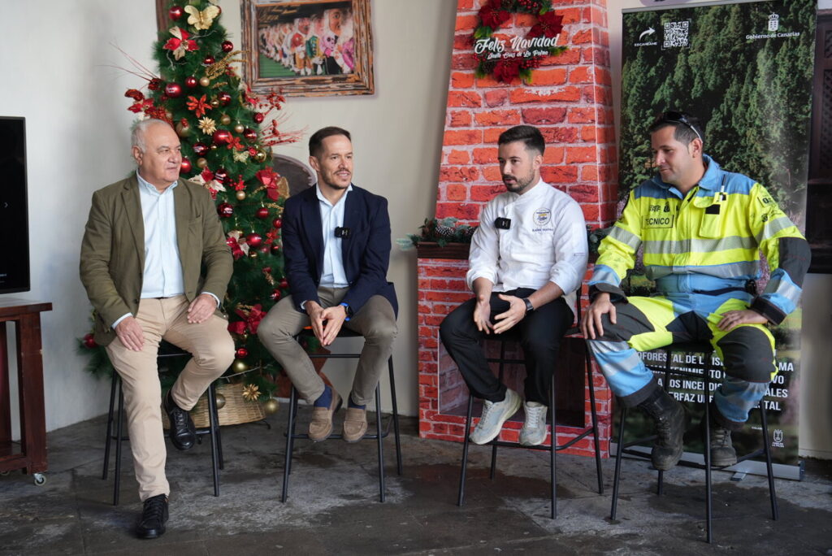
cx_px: 416
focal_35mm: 51
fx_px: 1179
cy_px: 278
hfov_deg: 38.9
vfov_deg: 26.5
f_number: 2.8
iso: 320
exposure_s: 1/125
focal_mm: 51
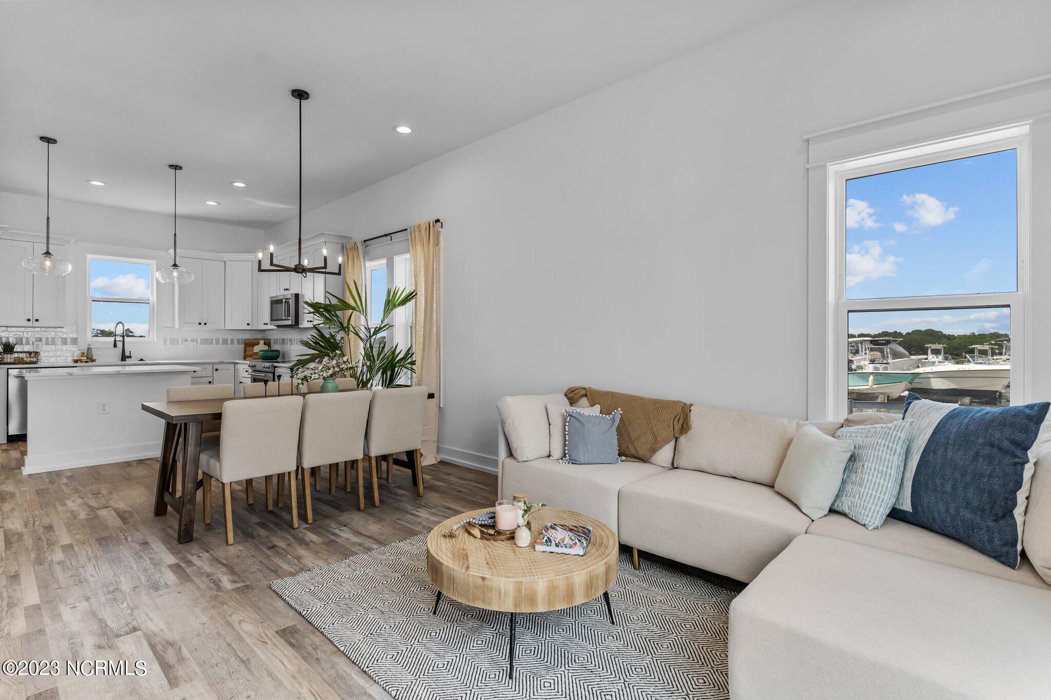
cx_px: 526
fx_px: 496
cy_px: 350
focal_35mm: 17
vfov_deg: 70.4
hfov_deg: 93.3
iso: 800
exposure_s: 1/320
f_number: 6.3
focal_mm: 17
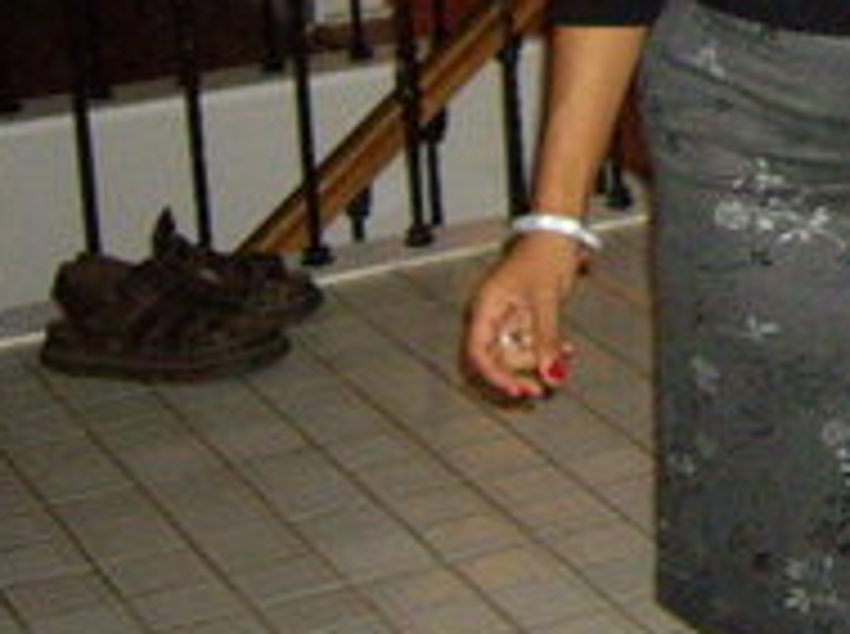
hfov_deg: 14.1
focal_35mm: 129
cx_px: 1345
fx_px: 3162
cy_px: -130
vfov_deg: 11.2
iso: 400
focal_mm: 6.2
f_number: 2.7
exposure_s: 1/40
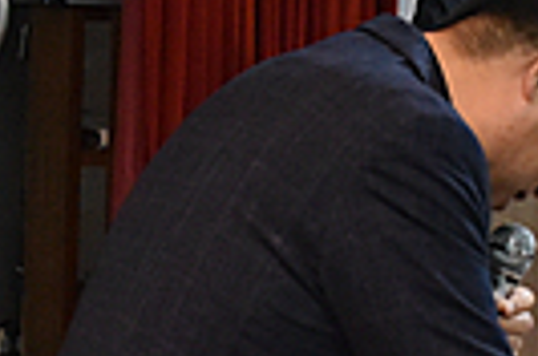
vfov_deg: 8.1
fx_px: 2520
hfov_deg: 12.1
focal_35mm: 169
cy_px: 208
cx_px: 433
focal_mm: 28
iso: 3200
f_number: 4.5
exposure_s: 1/125
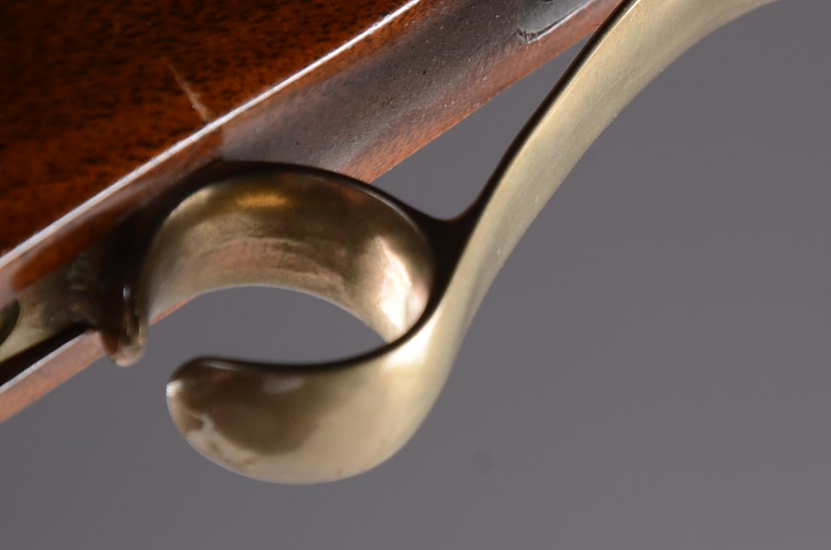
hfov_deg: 5.8
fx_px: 8135
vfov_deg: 3.9
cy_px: -19
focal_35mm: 353
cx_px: 893
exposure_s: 1/80
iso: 160
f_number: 10
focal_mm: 105
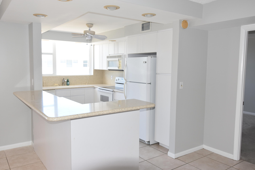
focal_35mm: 30
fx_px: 212
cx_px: 128
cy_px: 85
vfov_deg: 43.6
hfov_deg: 61.9
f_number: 5
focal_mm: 20
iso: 400
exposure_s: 1/100
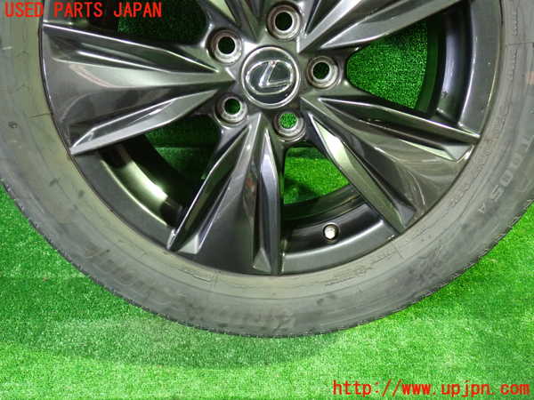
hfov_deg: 60.0
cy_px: 200
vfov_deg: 46.8
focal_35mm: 30
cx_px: 267
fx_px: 463
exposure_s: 1/25
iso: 800
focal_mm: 5.4
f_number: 2.3
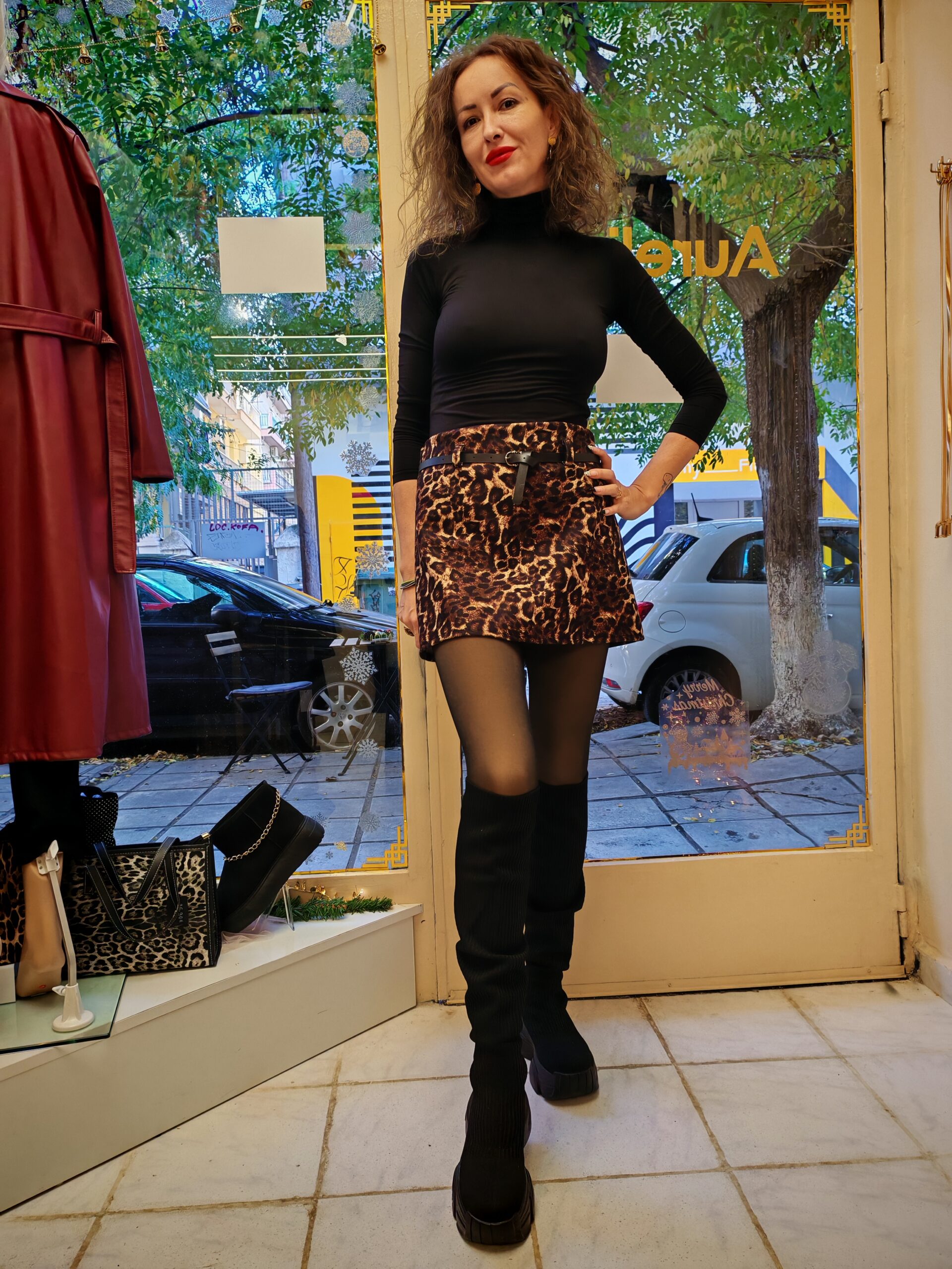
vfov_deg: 65.3
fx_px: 990
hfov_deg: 51.4
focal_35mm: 27
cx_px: 476
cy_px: 634
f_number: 1.95
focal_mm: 5.52
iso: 200
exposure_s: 1/100
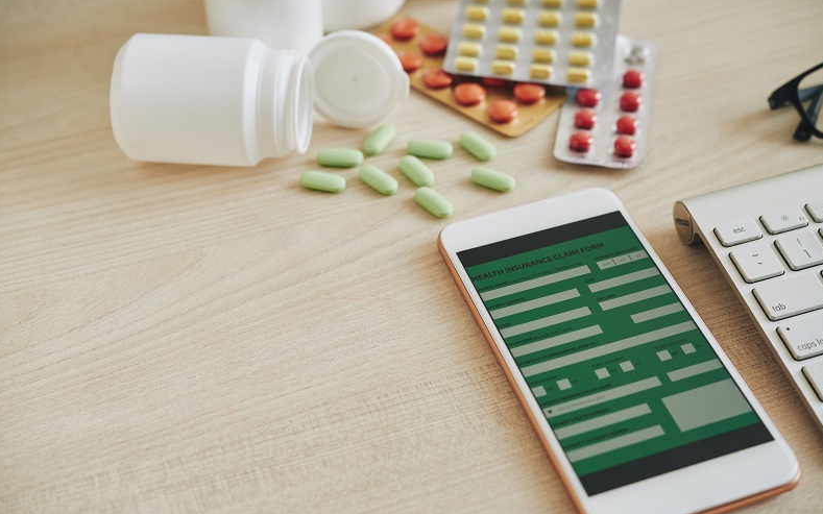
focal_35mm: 62
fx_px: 1391
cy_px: 259
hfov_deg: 33.0
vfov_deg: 21.0
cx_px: 413
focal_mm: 60
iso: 560
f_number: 4.8
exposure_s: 1/350
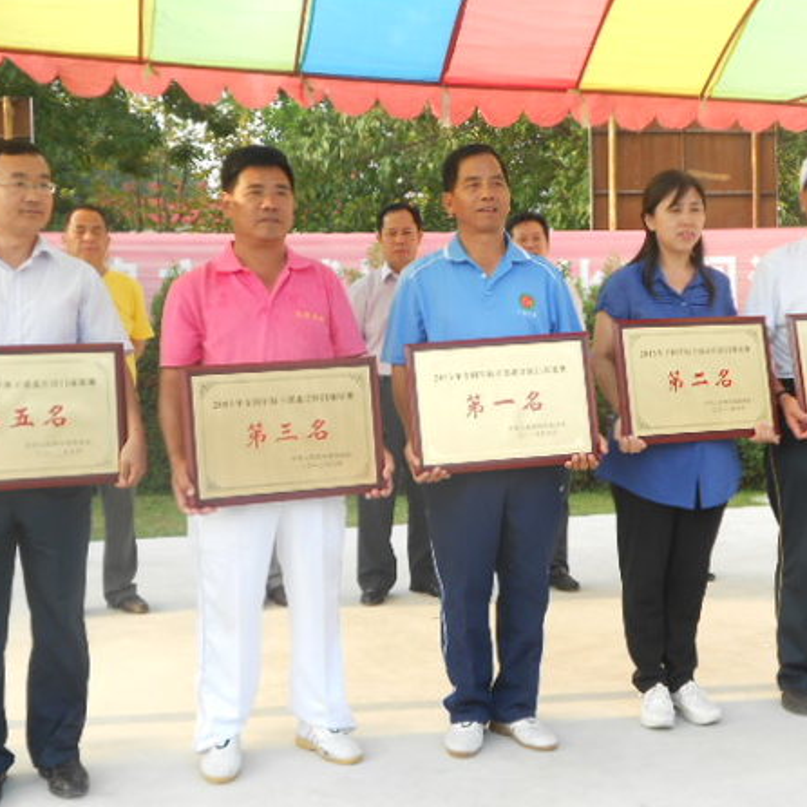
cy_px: 404
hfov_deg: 38.3
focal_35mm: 44
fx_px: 1161
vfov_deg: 38.3
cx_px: 431
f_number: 3.9
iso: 80
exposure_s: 1/80
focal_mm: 6.7
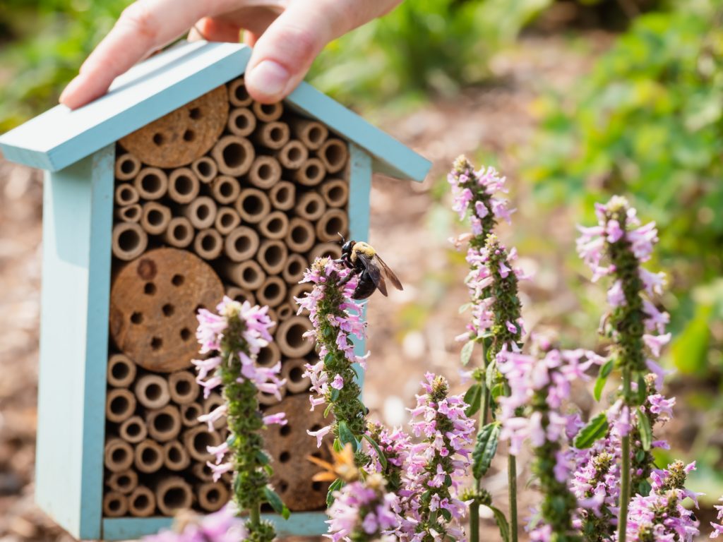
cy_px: 271
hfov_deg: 16.4
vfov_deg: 12.3
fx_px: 2506
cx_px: 362
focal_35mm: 120
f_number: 6.3
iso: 200
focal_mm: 60
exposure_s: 1/200
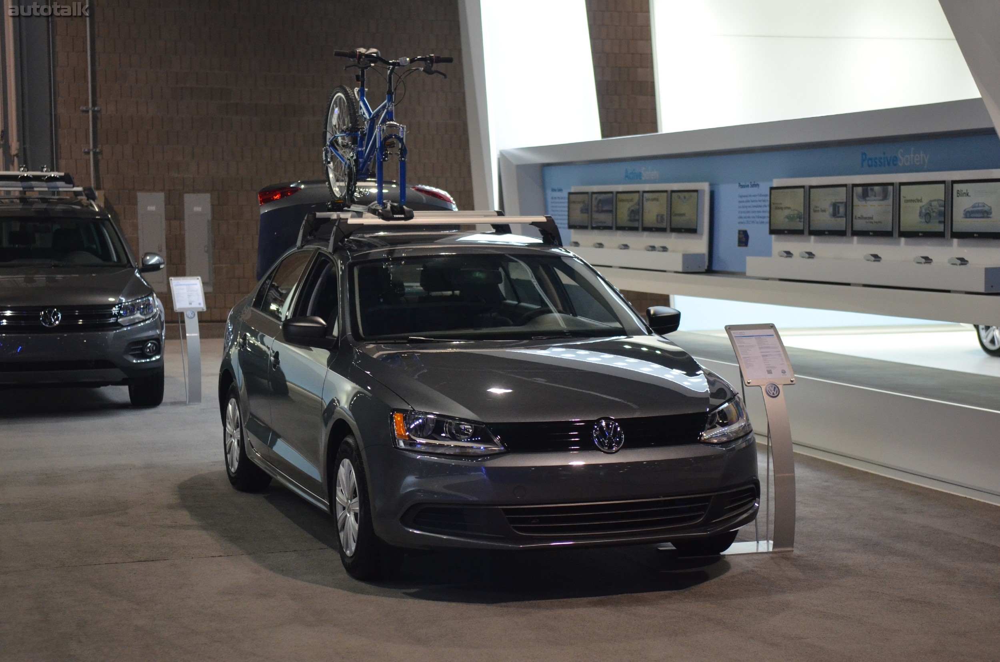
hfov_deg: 30.6
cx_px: 500
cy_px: 331
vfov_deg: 20.5
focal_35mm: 66
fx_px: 1830
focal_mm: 44
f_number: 2.8
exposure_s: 1/125
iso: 1600
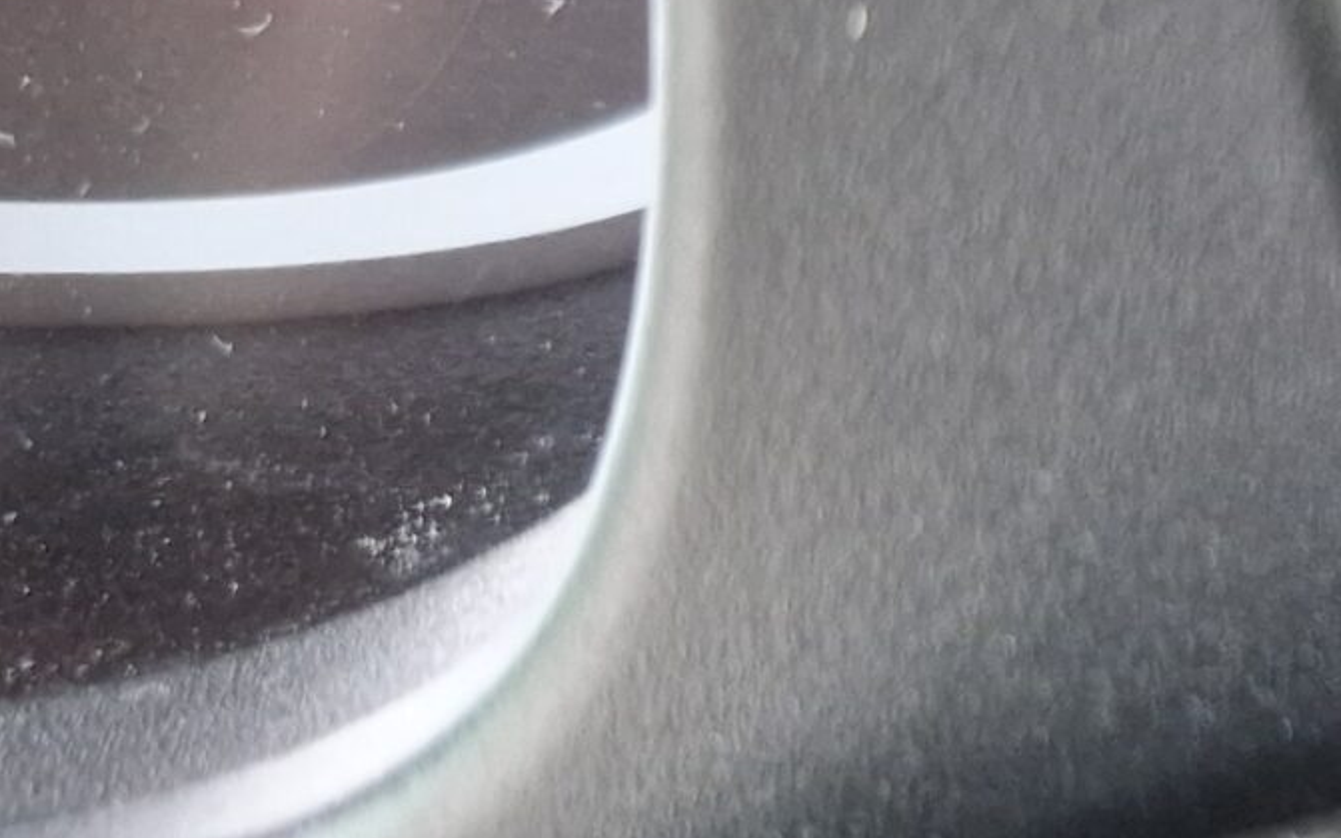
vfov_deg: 13.9
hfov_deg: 18.5
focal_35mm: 93
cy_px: 102
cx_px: 2268
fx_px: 3398
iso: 500
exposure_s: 1/50
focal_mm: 5.4
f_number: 1.8
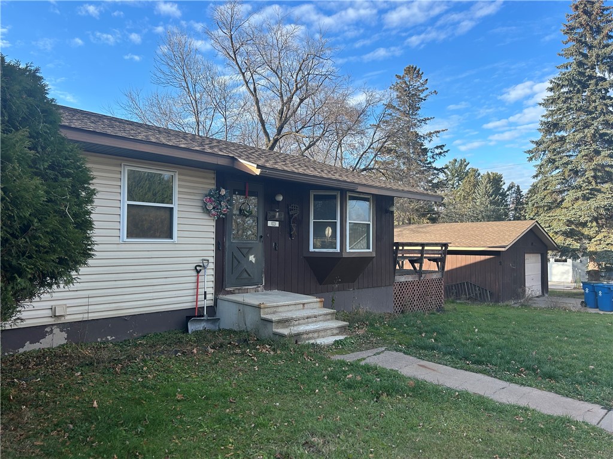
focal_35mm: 26
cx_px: 306
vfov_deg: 53.1
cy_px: 230
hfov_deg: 67.3
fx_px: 460
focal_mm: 5.7
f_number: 1.5
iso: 50
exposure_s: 1/1344
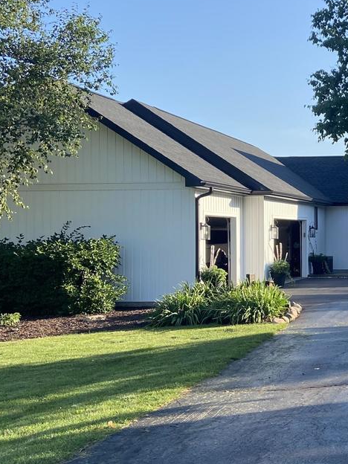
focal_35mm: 60
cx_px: 425
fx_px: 804
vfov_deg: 32.2
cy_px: 224
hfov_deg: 22.4
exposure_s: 1/757
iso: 32
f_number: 1.8
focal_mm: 4.25
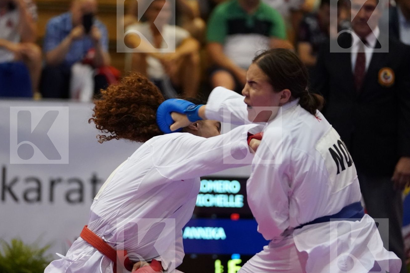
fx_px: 2596
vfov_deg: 6.0
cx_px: 146
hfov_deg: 9.0
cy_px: 135
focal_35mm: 228
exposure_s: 1/800
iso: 6400
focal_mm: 165
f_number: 2.8
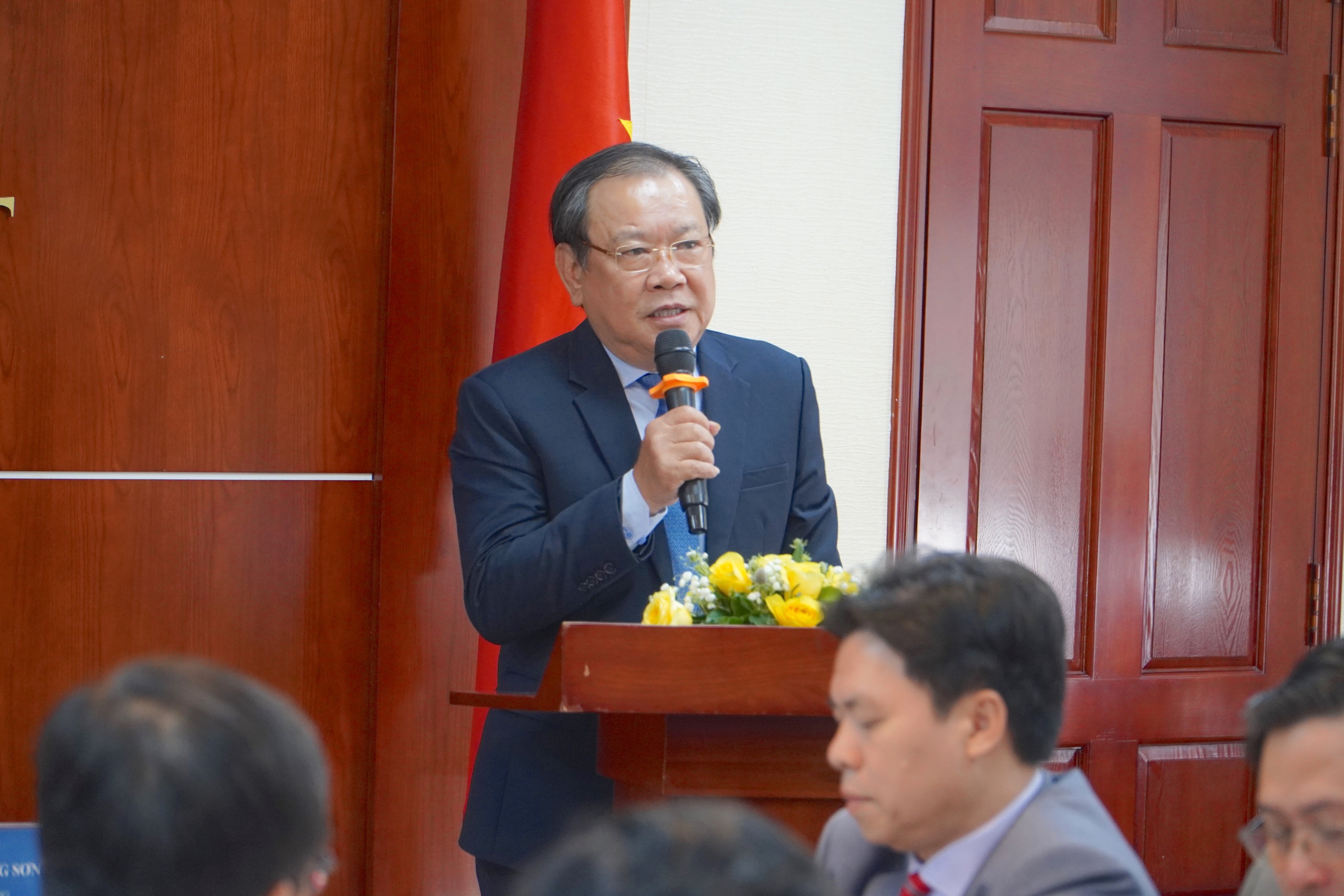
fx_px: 5432
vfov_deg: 9.4
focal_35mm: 146
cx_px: 672
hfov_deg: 14.1
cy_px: 448
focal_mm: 97
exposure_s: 1/160
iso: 1250
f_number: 4
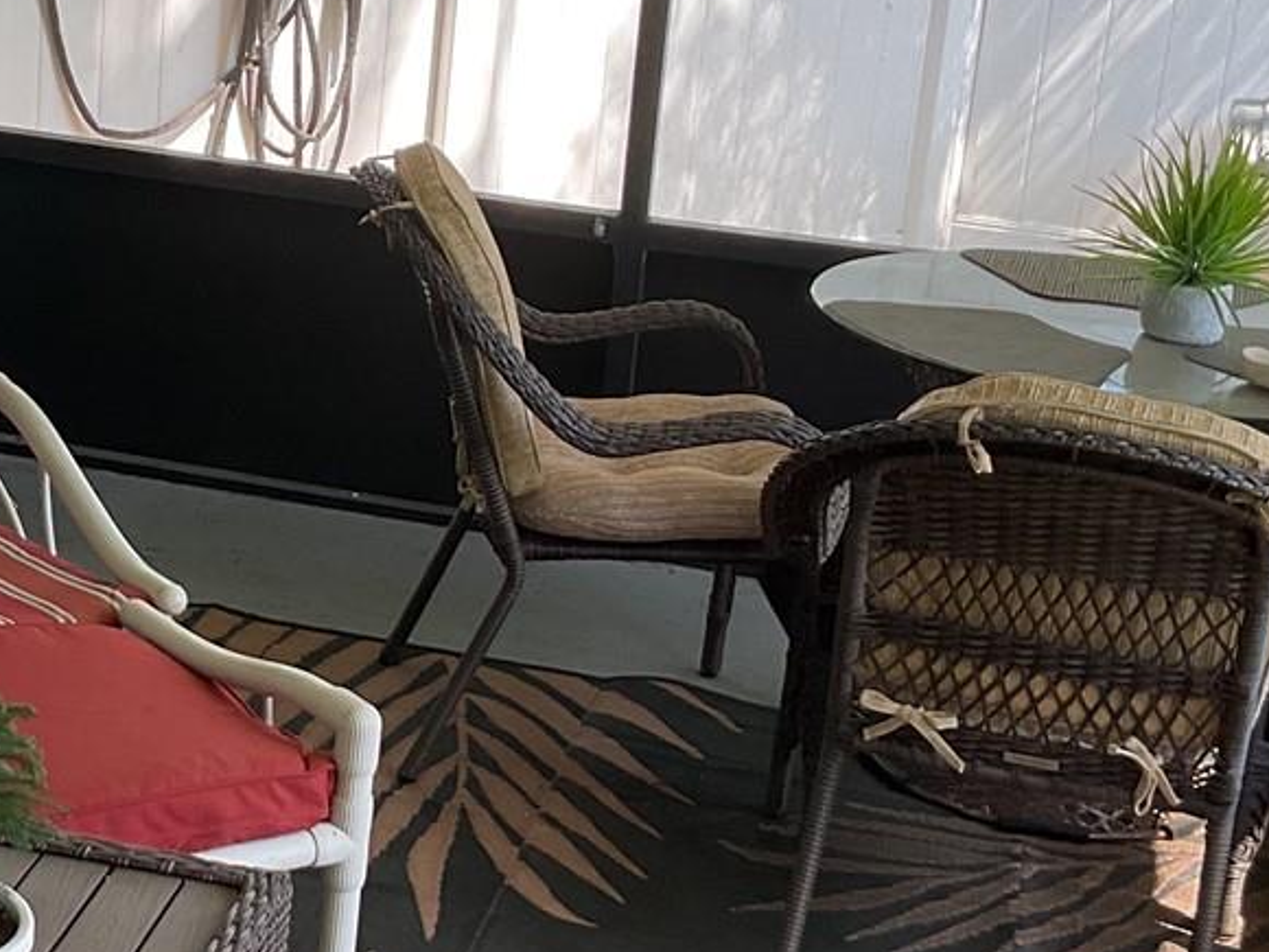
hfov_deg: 24.0
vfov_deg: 18.4
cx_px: 245
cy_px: 473
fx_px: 2933
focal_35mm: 80
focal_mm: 3
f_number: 1.8
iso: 25
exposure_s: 1/120
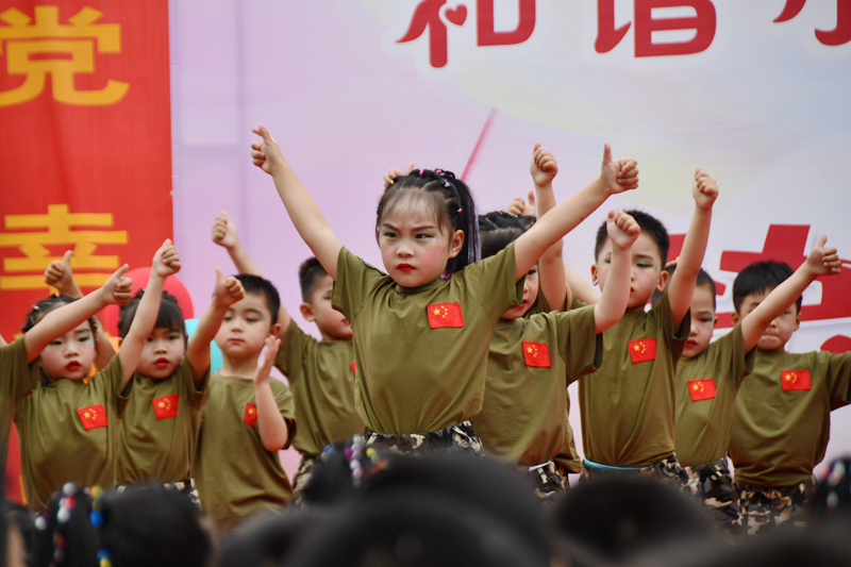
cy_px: 284
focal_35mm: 255
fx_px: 6026
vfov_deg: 5.4
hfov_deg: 8.1
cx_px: 426
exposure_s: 1/500
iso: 220
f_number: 5.6
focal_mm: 170
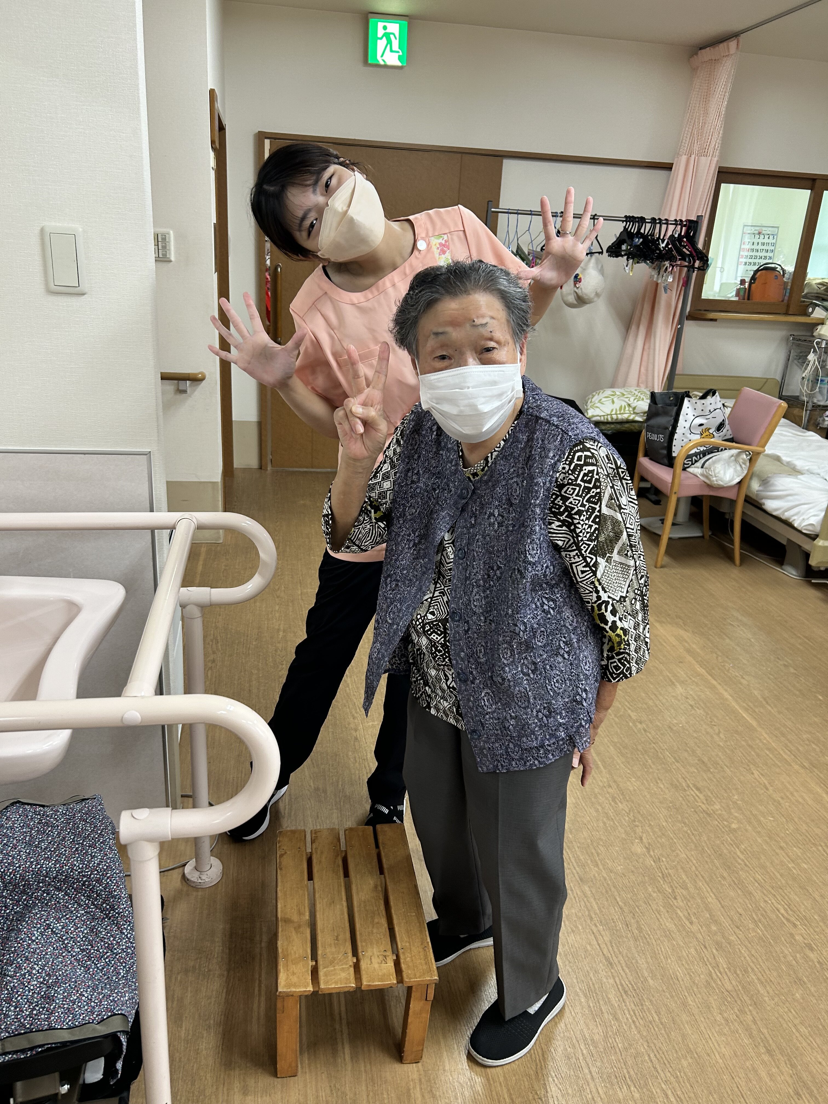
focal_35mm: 26
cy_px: 552
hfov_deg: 53.1
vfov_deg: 67.3
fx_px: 829
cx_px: 414
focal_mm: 5.7
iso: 80
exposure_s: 1/60
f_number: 1.5
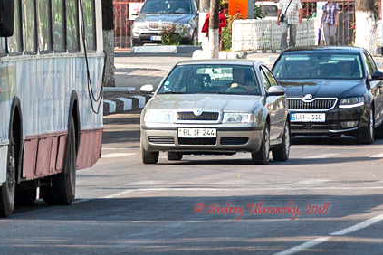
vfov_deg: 2.5
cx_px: -114
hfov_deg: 3.7
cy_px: -88
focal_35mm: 553
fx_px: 5883
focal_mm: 130
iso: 200
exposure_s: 1/250
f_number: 8
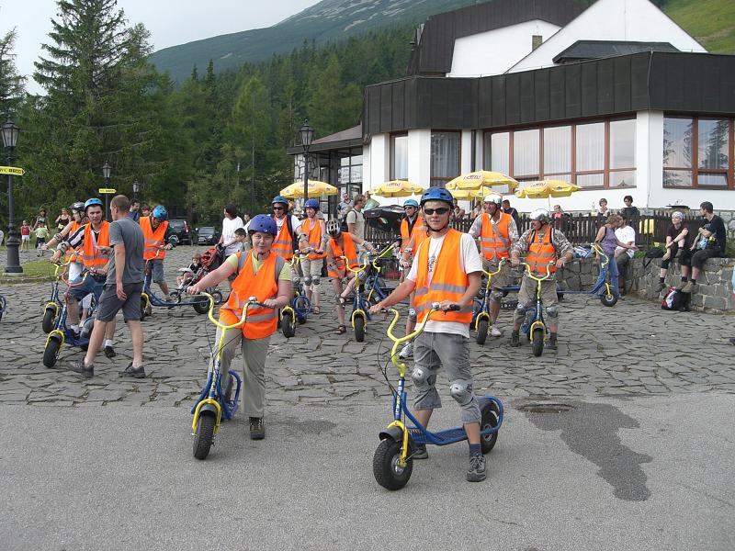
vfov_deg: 37.7
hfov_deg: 49.0
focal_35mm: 38
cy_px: 276
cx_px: 368
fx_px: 807
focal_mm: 6.3
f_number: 3.1
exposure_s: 1/250
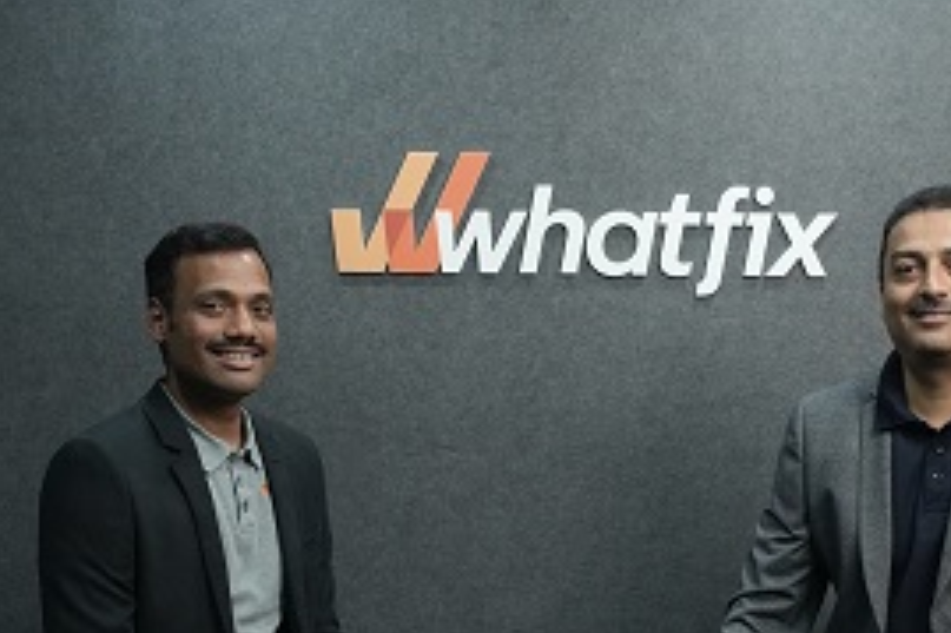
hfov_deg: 30.9
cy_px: 518
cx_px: 537
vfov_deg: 20.6
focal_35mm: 65
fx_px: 1716
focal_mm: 35
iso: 6400
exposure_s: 1/200
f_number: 5.6
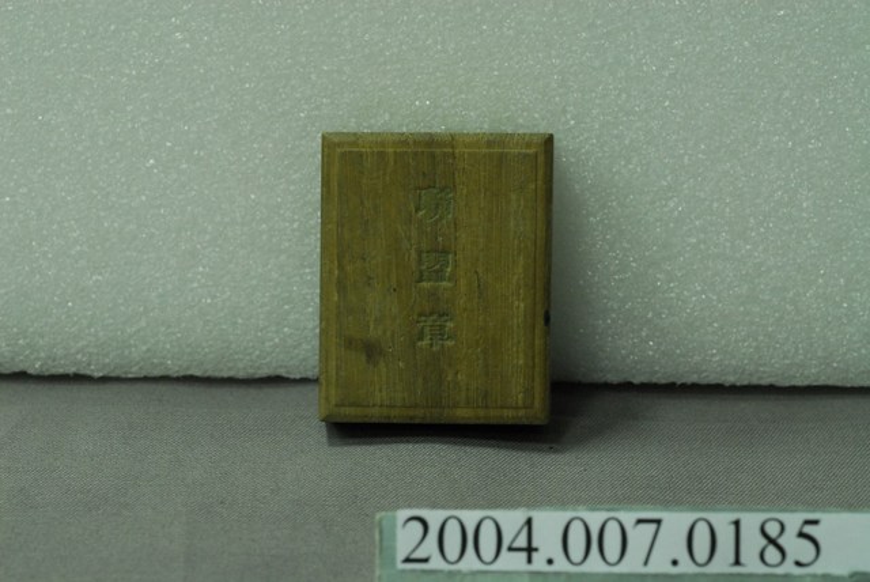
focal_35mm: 90
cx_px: 435
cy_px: 291
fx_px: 2177
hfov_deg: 22.6
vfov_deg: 15.2
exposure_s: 1/10
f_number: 10
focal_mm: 60
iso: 1000
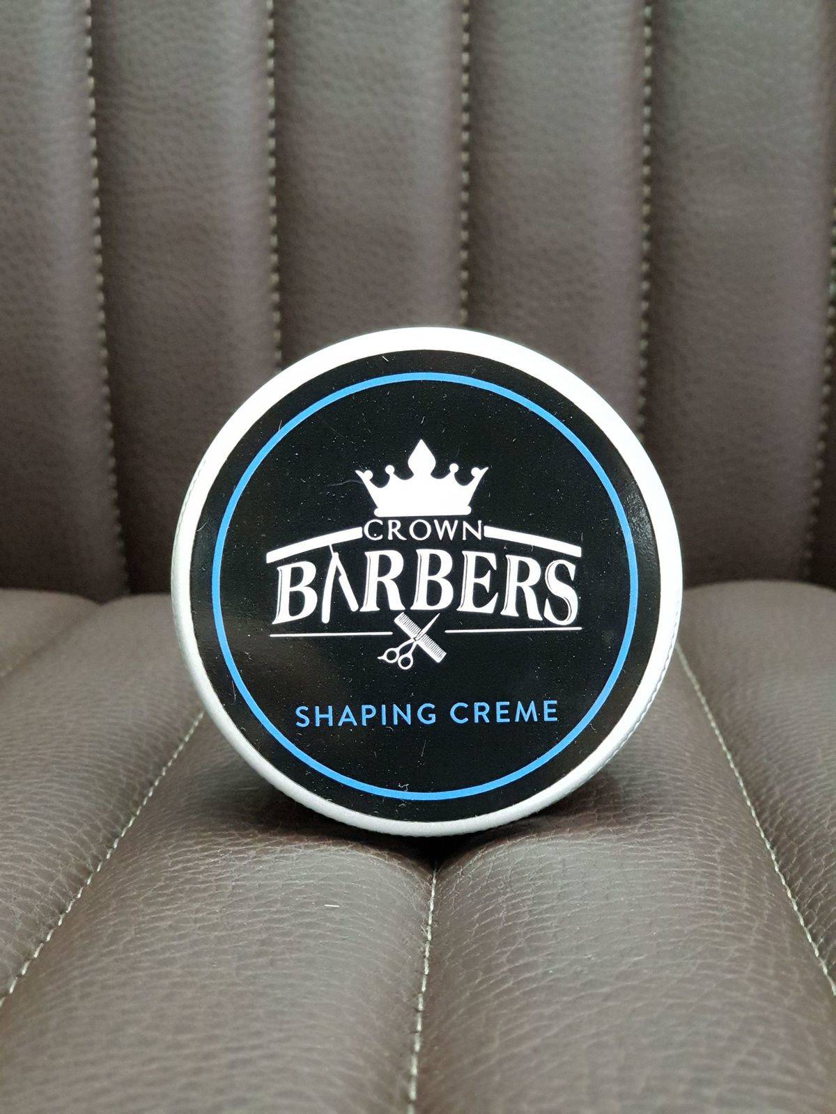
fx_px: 1674
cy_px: 557
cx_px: 418
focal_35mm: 52
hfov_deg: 28.0
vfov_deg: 36.8
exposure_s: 1/33
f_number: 2.4
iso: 500
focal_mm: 6
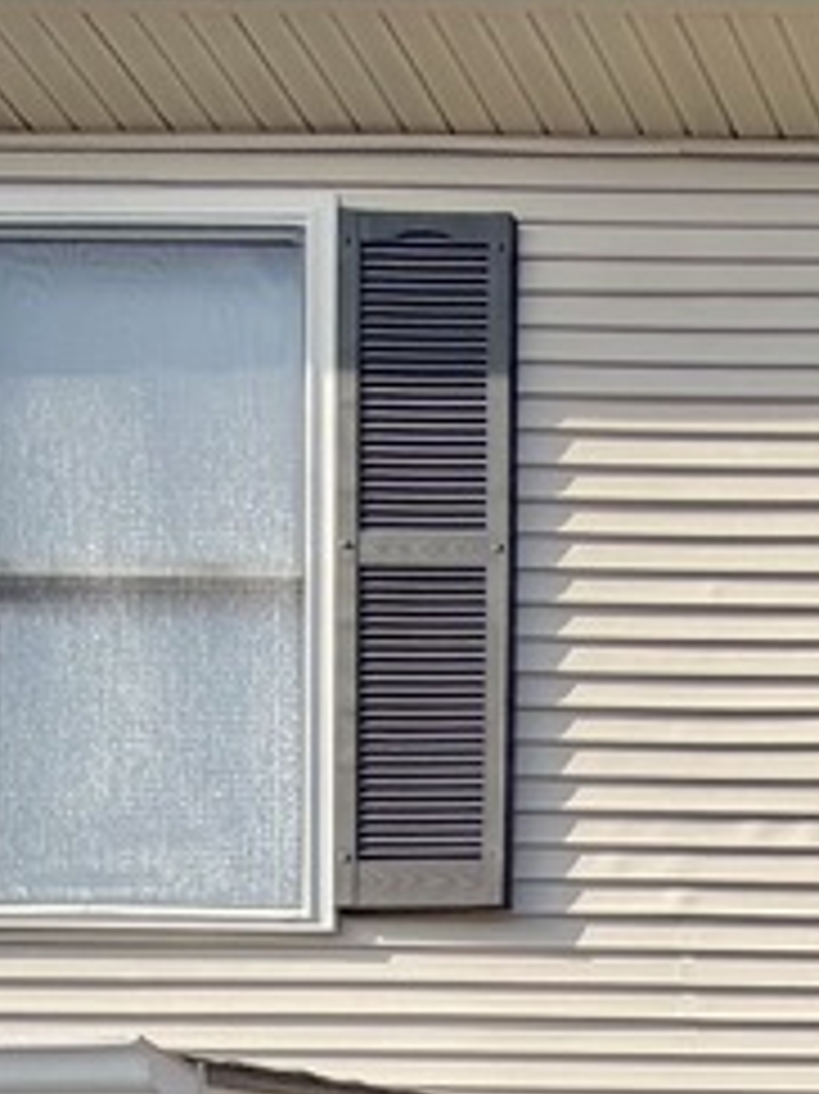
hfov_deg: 17.3
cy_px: 2035
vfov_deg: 20.7
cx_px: 1678
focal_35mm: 59
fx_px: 1863
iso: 40
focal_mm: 2.22
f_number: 2.2
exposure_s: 1/531
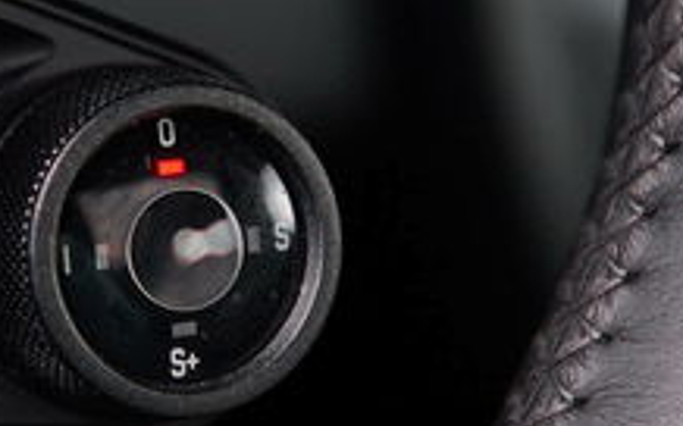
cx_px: 179
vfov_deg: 8.3
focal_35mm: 158
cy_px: 191
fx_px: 2939
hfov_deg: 13.2
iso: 800
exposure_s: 1/200
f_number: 2.8
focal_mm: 44
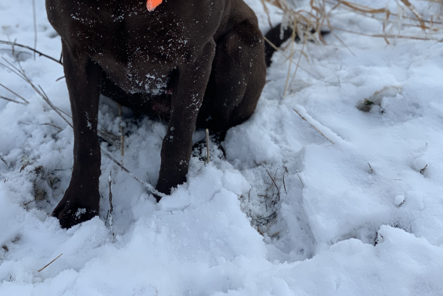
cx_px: 191
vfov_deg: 15.6
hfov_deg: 23.9
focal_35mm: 85
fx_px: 1046
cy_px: -40
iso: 16
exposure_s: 1/727
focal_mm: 6
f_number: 2.4
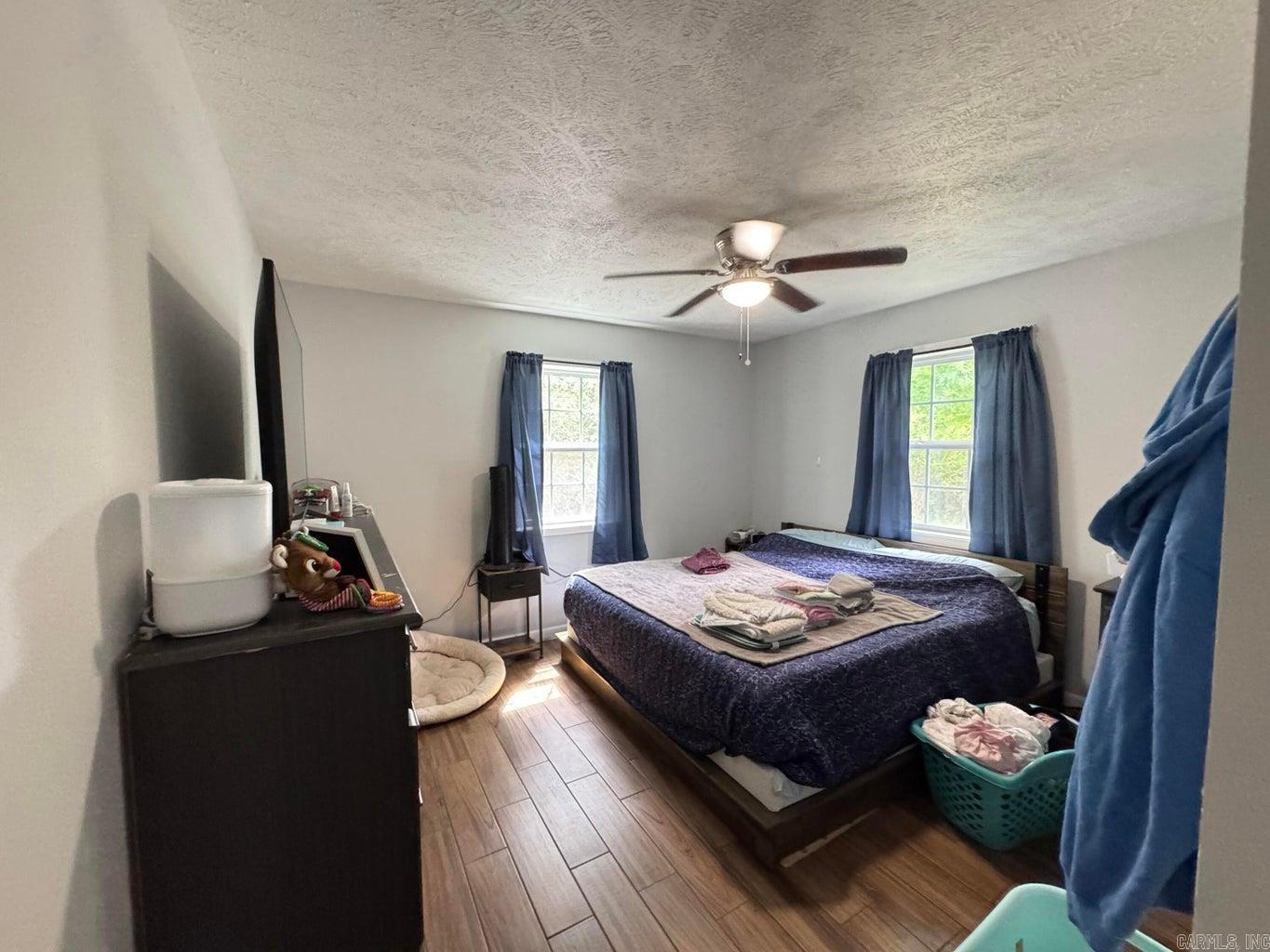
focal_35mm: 14
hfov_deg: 102.1
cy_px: 476
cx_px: 635
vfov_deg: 85.7
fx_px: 514
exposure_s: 1/60
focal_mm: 2.22
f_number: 2.2
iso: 1000
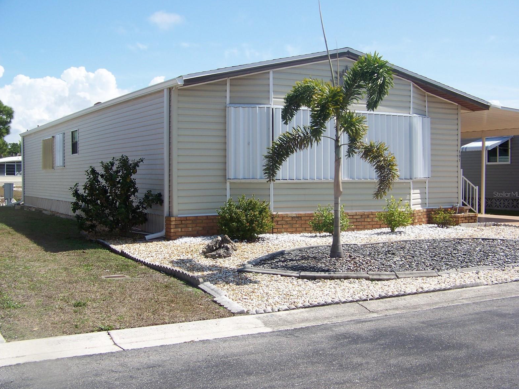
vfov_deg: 32.9
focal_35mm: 44
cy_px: 194
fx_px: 660
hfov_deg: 42.9
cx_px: 259
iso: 64
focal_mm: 6.75
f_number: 2.8
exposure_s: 1/1000
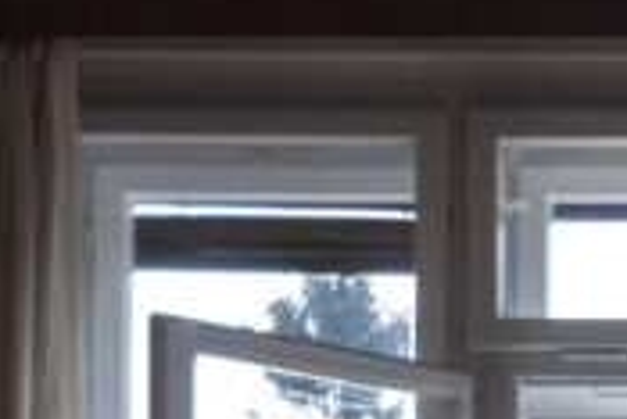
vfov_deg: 10.3
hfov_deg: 14.8
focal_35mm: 129
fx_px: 2244
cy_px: 634
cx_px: 928
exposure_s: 1/200
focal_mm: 25
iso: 400
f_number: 4
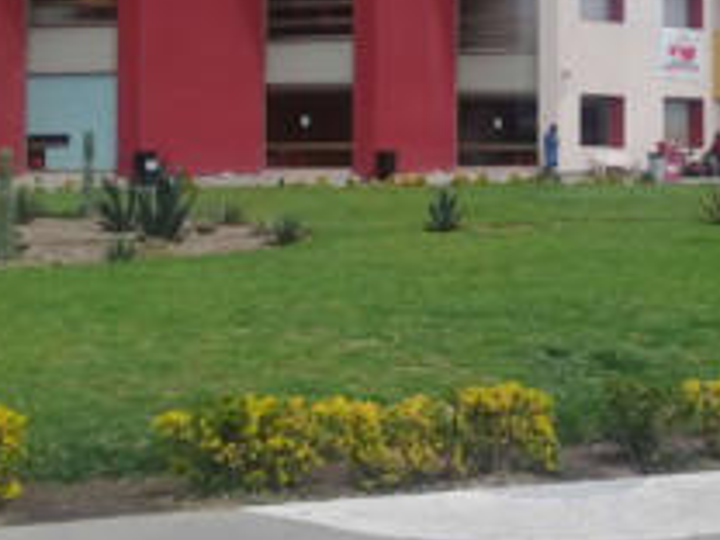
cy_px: 87
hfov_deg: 28.8
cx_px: 481
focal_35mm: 67
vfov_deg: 21.6
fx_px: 1394
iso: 50
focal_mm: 3.3
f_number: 2.2
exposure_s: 1/1495
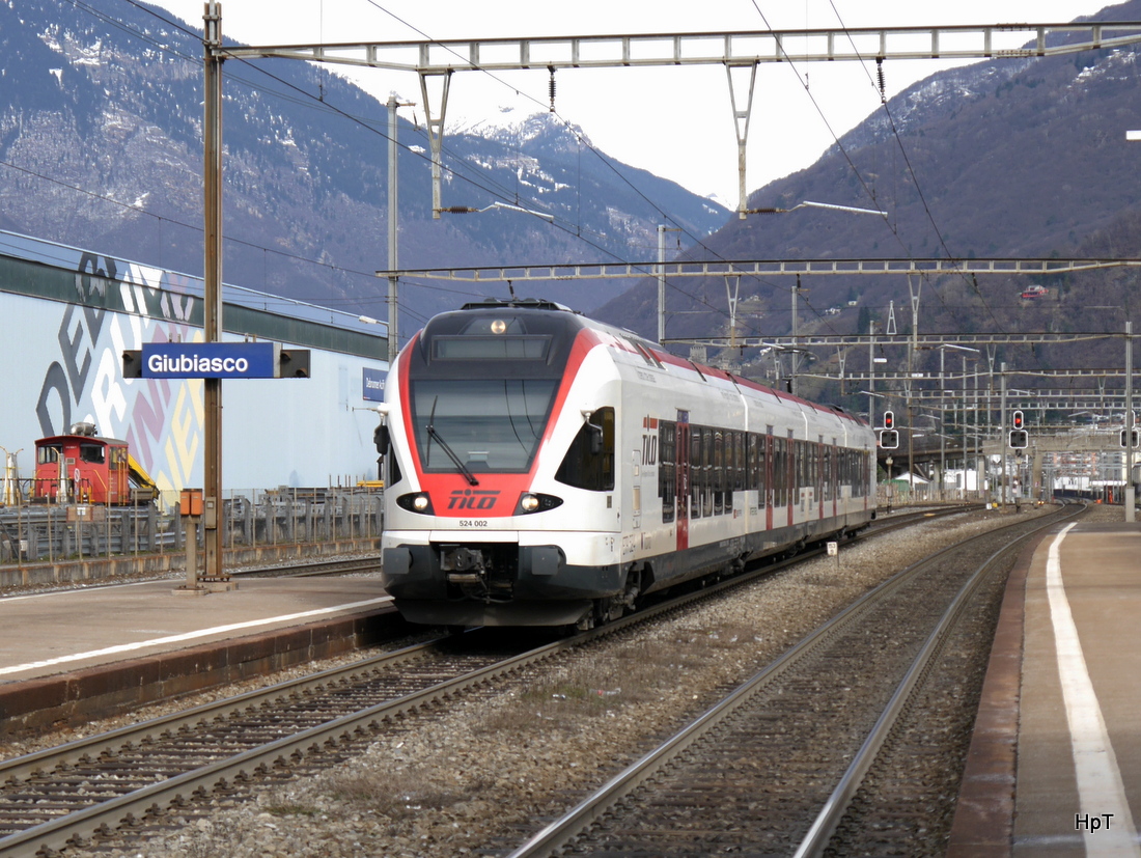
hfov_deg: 28.5
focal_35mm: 68
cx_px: 570
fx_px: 2243
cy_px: 429
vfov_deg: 21.6
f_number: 5.6
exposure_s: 1/400
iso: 160
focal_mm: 34
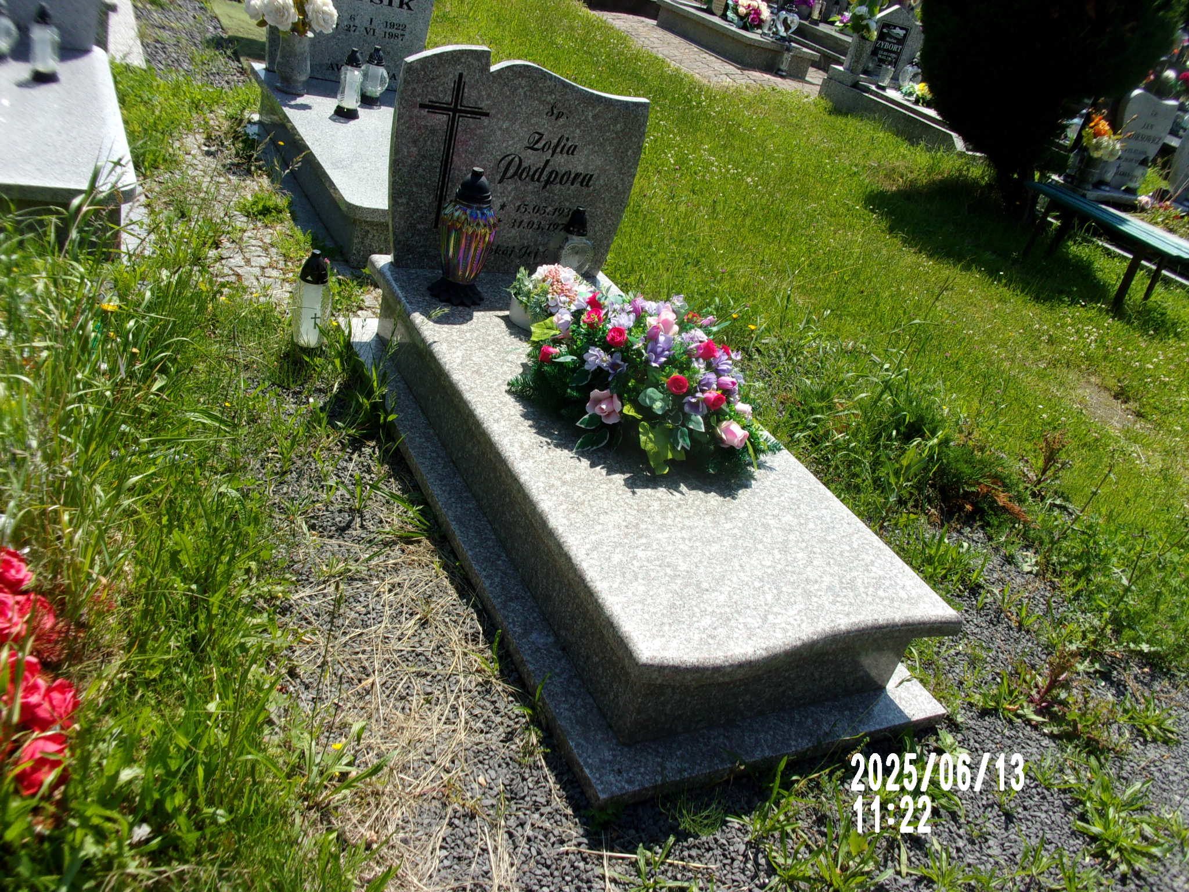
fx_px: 962
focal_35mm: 28
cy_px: 446
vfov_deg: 49.7
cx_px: 594
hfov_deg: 63.4
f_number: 10.8
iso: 80
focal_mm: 5.1
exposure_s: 1/70
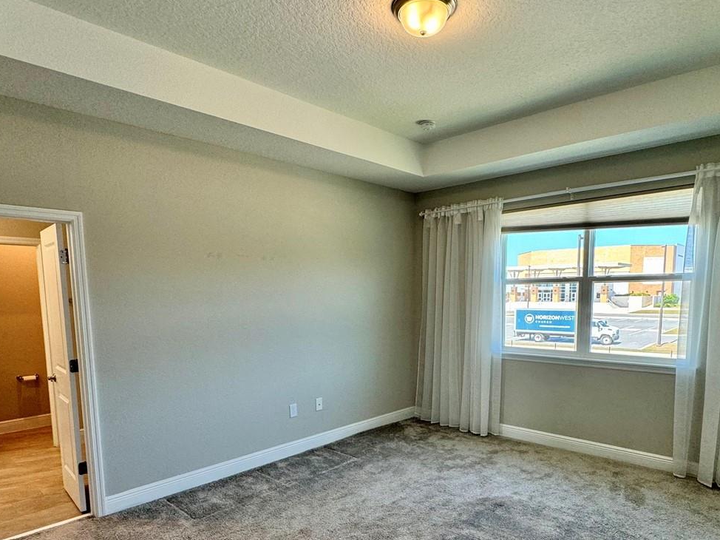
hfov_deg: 73.9
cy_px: 347
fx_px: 478
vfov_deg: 57.9
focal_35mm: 23
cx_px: 381
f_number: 2.2
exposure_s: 1/120
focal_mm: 2.22
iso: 125
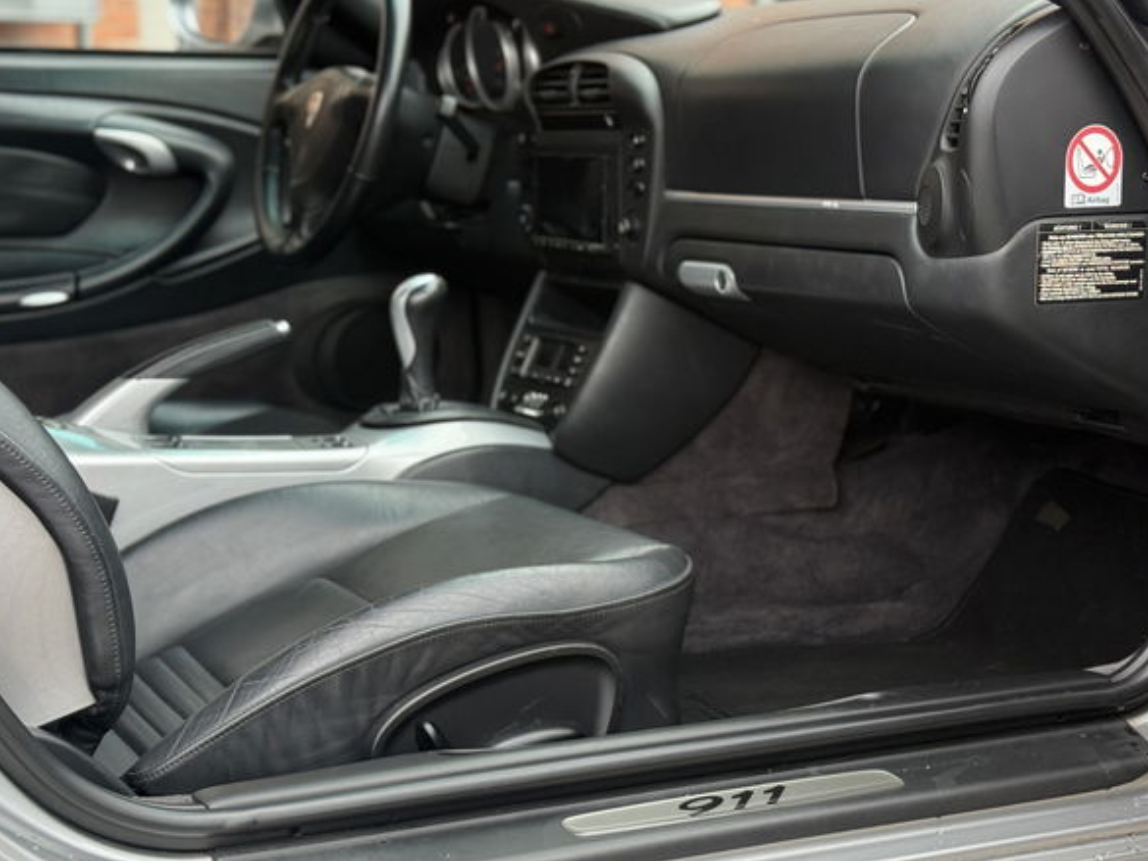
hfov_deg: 30.7
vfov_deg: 23.3
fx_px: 2090
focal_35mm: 63
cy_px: 471
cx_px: 481
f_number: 1.78
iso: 80
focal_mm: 6.76
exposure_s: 1/121
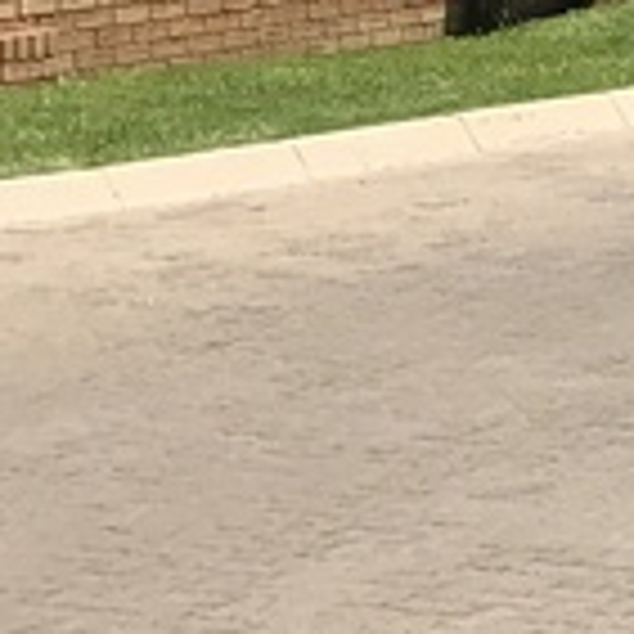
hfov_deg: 7.5
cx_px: 1790
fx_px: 4372
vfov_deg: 7.9
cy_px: -656
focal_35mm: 211
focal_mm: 3.99
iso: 20
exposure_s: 1/2398
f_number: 1.8
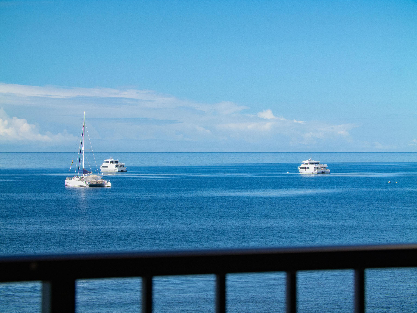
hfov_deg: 14.7
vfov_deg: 11.1
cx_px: 208
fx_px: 1615
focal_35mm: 134
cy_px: 156
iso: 500
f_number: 8
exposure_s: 1/500
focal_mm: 67
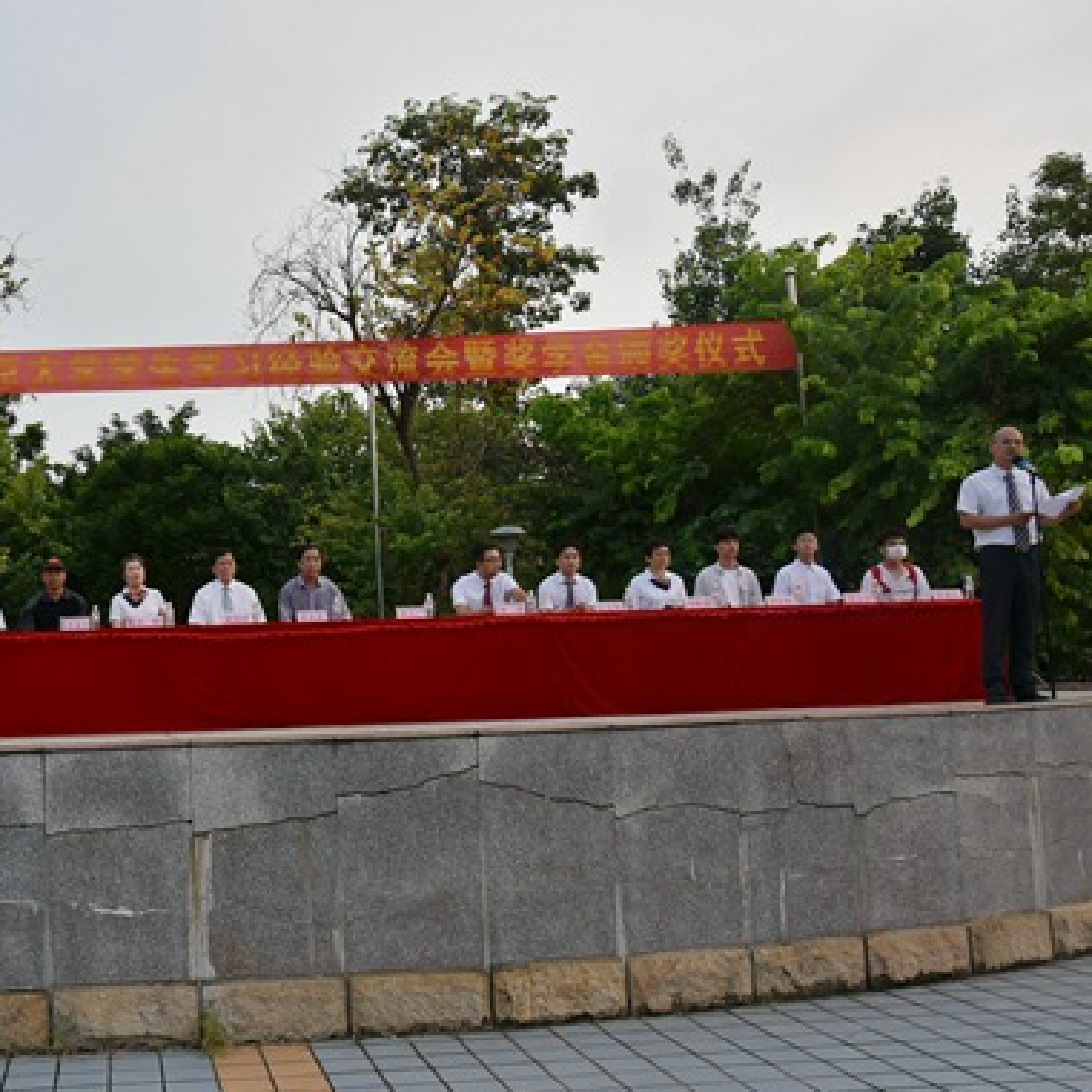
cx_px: 192
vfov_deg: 43.9
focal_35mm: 38
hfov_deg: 41.6
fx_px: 1356
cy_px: 560
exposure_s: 1/500
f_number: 4.5
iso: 200
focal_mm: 18
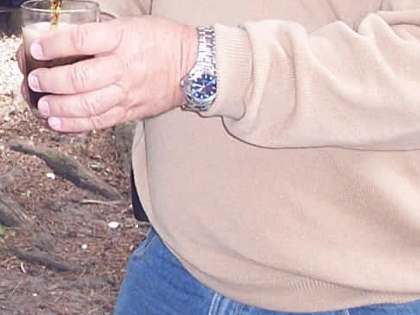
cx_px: -189
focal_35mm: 161
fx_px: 1953
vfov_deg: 9.1
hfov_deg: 11.8
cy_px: -81
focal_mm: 8
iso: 100
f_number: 3.4
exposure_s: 1/60
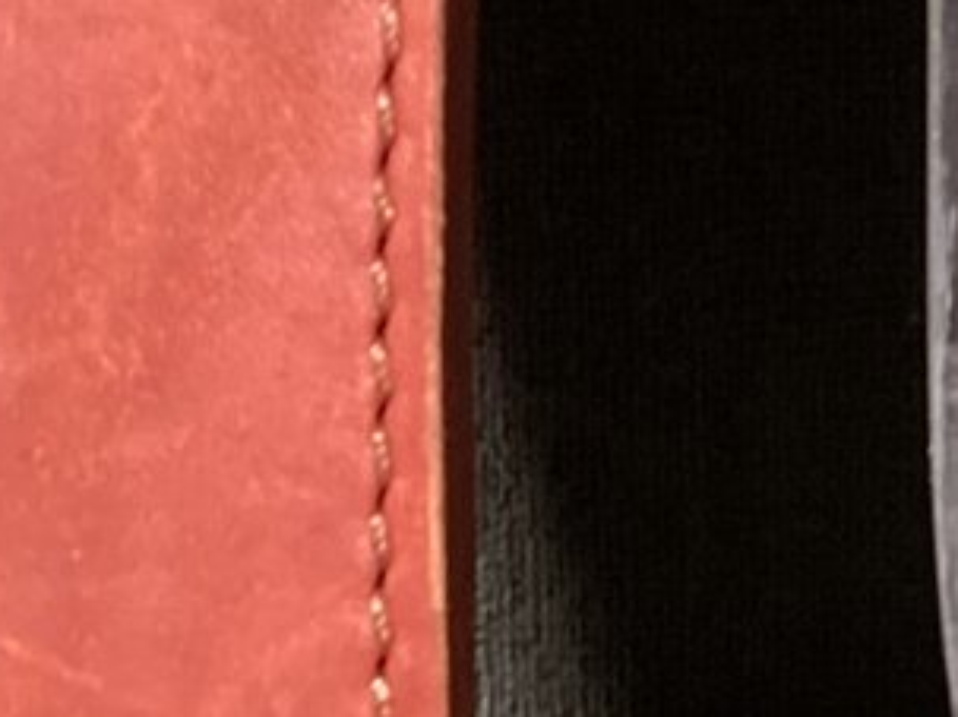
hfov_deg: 12.7
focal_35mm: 155
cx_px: 729
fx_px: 4288
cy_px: -185
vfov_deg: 9.4
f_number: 2.4
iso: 250
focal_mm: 3.3
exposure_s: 1/33
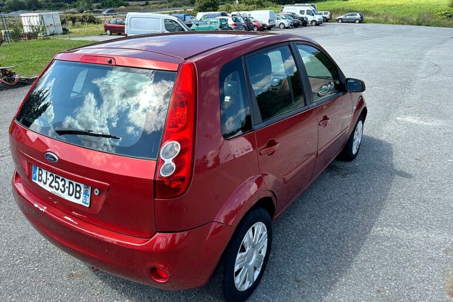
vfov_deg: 49.5
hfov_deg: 69.4
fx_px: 327
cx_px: 221
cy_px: 157
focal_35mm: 26
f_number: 1.78
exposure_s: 1/1664
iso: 80
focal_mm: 6.86
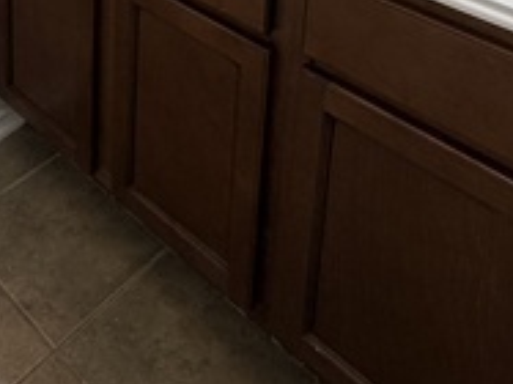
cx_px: 121
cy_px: -225
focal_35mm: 48
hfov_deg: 38.5
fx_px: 711
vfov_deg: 23.0
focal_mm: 2.22
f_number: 2.2
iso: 64
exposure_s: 1/120
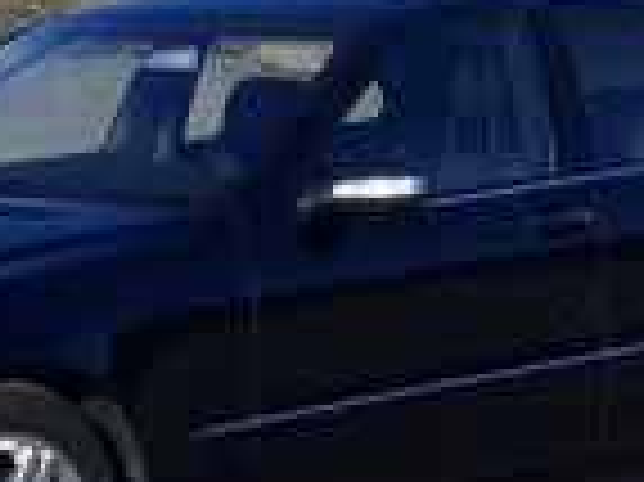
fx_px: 2863
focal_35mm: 154
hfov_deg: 12.8
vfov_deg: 9.6
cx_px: 189
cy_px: 9
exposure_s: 1/400
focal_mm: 8.2
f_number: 5
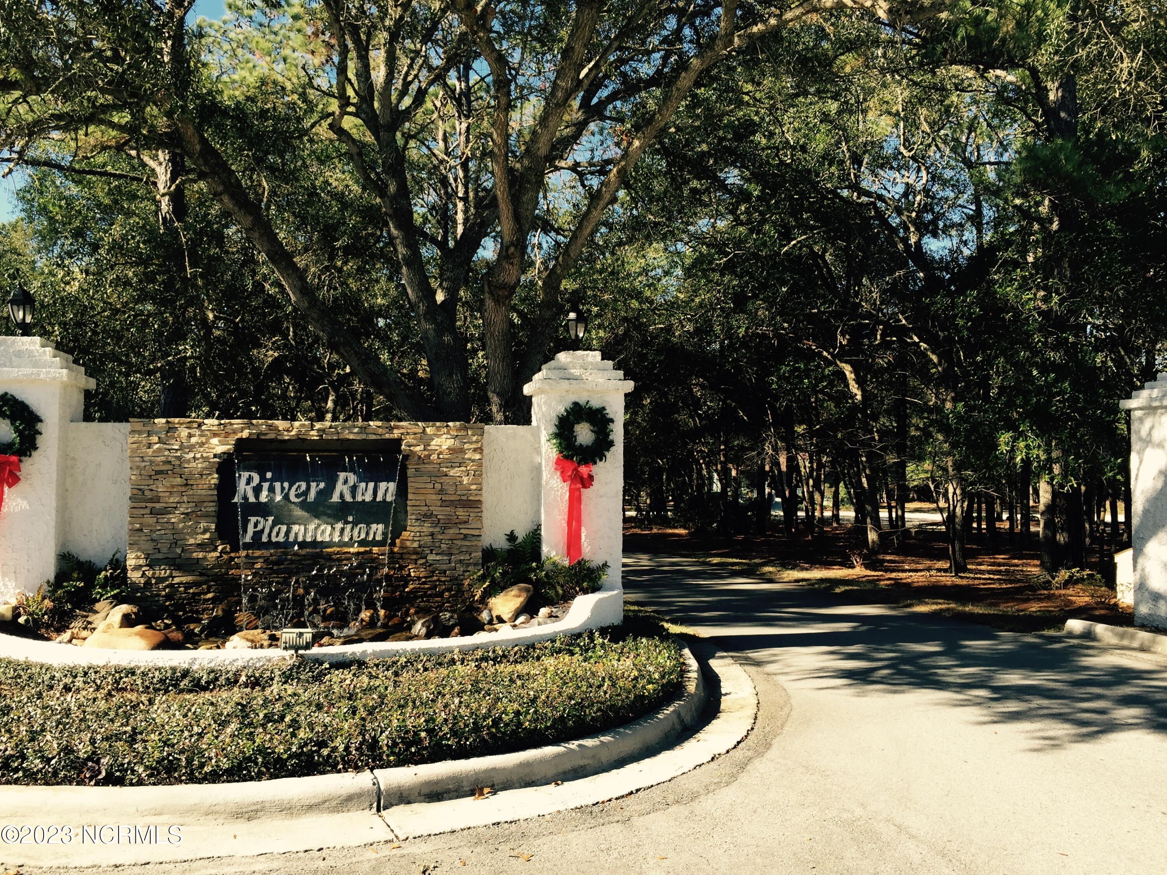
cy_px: 438
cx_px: 584
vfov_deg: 48.2
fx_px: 978
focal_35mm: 29
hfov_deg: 61.7
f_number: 2.2
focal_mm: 4.15
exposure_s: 1/557
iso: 32
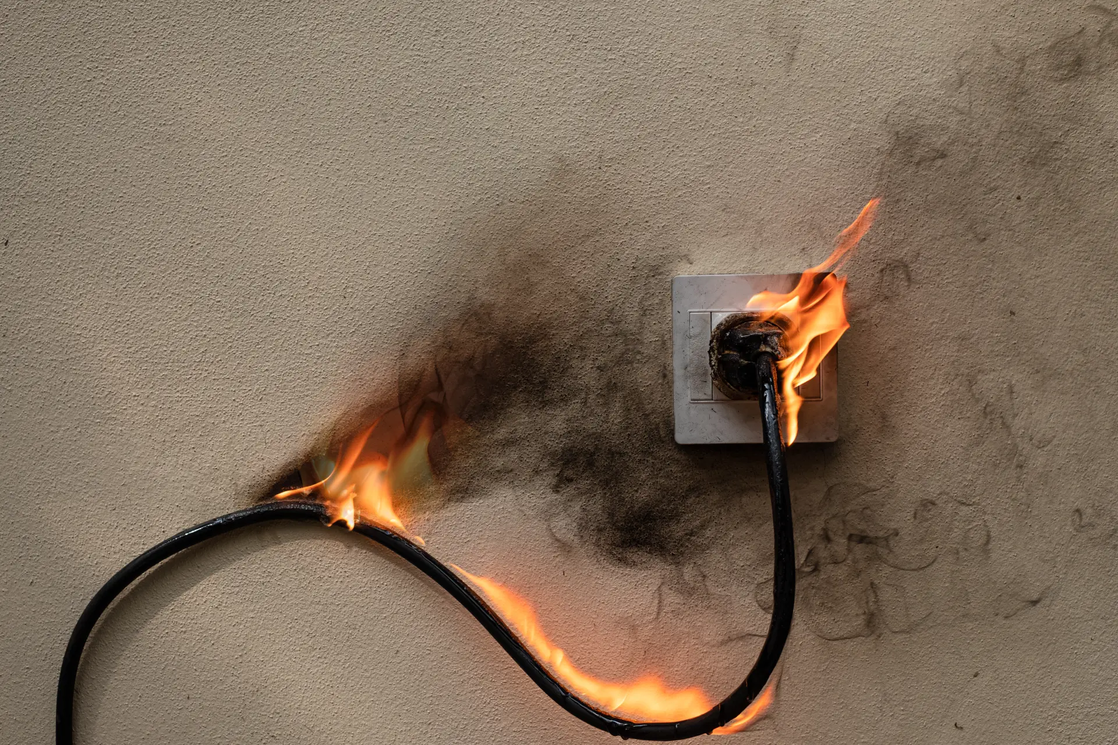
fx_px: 1646
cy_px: 372
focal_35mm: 53
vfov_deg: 25.5
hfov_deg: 37.5
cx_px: 559
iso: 400
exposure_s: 1/500
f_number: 5.6
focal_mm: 35
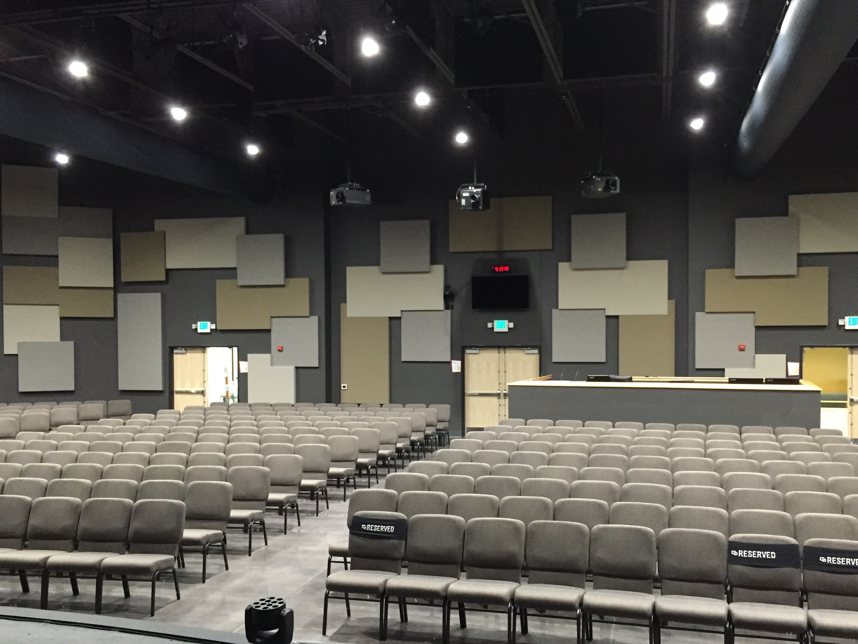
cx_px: 471
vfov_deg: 42.9
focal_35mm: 33
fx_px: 818
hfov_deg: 55.3
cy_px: 357
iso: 320
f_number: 2.2
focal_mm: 4.15
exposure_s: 1/15
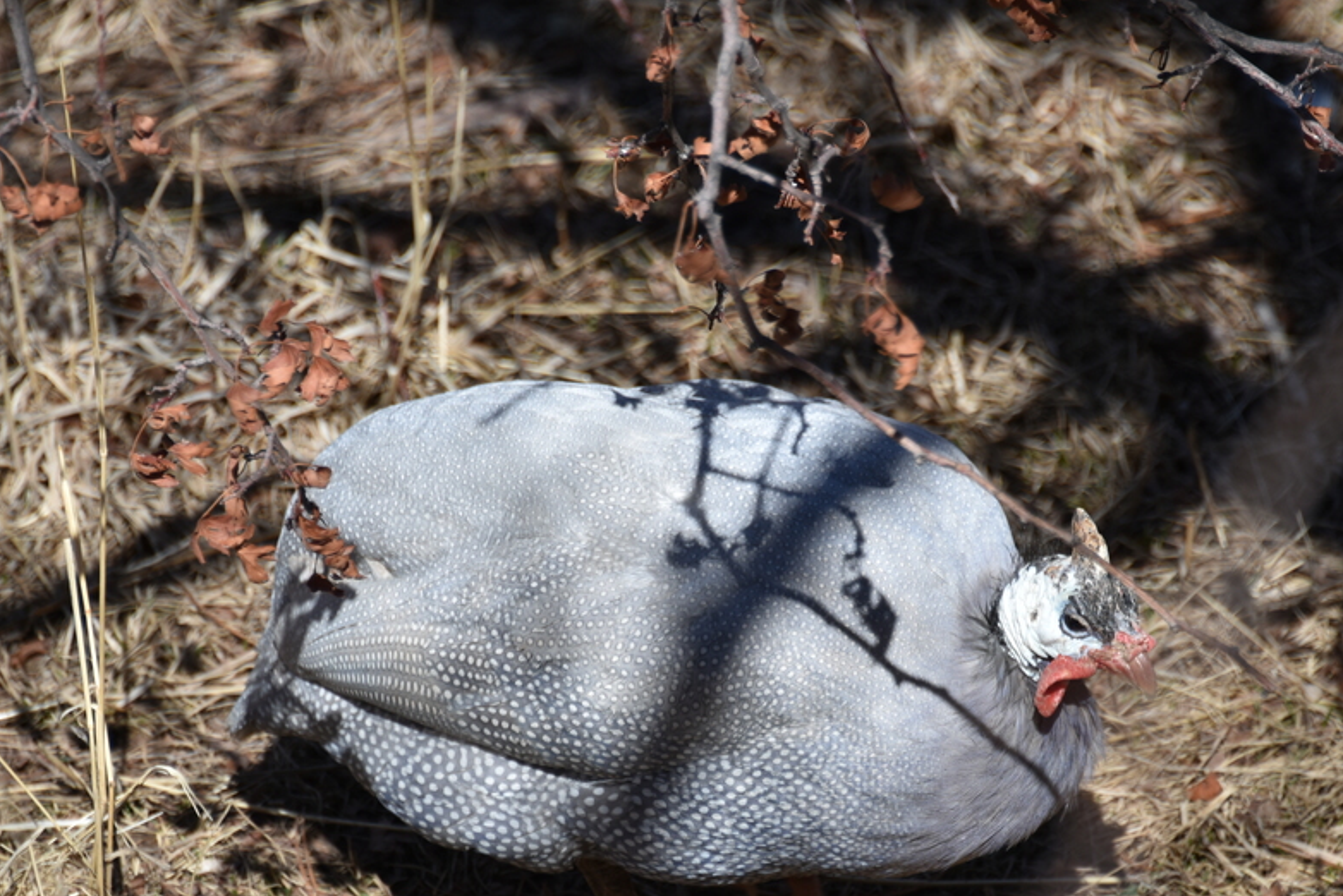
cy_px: 604
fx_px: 18323
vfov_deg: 2.8
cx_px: 738
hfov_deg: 4.2
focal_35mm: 491
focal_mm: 300
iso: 125
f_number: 5.6
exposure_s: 1/640
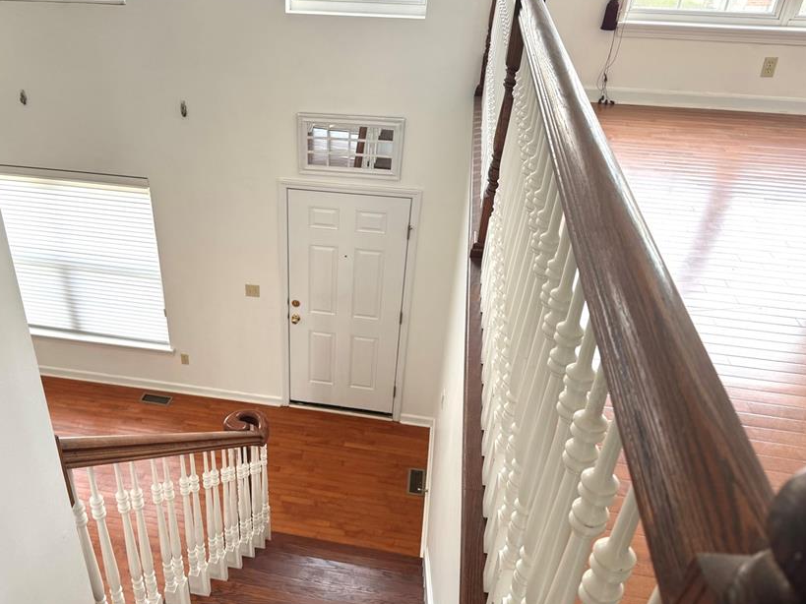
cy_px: 317
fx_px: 698
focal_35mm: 30
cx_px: 307
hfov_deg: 59.3
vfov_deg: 46.8
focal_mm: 6.76
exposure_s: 1/159
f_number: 1.78
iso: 100
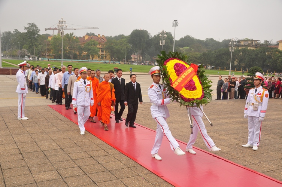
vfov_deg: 36.8
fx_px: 282
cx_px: 141
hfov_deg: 53.2
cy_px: 94
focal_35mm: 36
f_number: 7.1
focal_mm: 24
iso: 400
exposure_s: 1/200
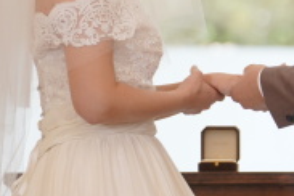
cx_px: 500
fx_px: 5324
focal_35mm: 652
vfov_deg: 2.1
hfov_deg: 3.1
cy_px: 62
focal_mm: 149
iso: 1000
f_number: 3.2
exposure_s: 1/125
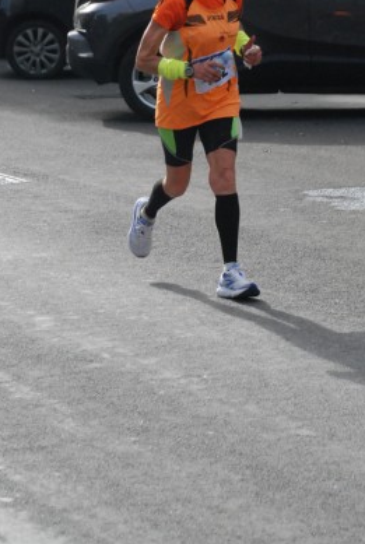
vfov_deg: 12.6
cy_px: 196
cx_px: 230
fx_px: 2453
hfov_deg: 8.5
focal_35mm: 162
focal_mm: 70
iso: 1000
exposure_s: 1/1250
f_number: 5.6
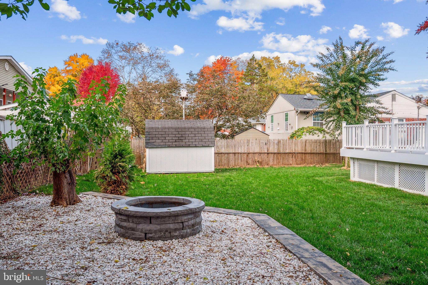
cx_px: 214
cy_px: 142
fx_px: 357
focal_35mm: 30
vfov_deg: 43.6
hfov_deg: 61.9
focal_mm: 20
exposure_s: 1/250
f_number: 5.6
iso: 400
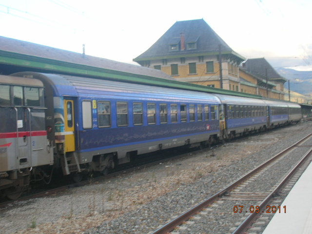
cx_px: 156
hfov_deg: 29.8
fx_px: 586
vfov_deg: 22.6
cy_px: 117
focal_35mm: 65
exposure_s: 1/70.3
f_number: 3.7
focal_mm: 10.9
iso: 50
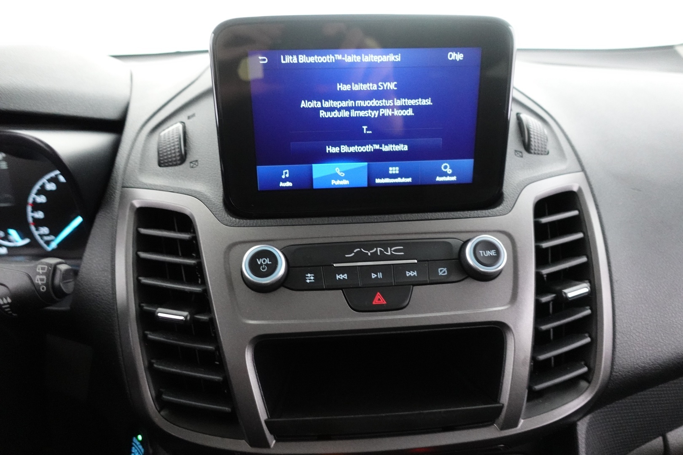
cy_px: 228
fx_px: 455
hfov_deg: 73.7
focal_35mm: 24
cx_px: 342
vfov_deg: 53.1
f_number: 1.8
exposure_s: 1/50
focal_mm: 9.4
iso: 3200
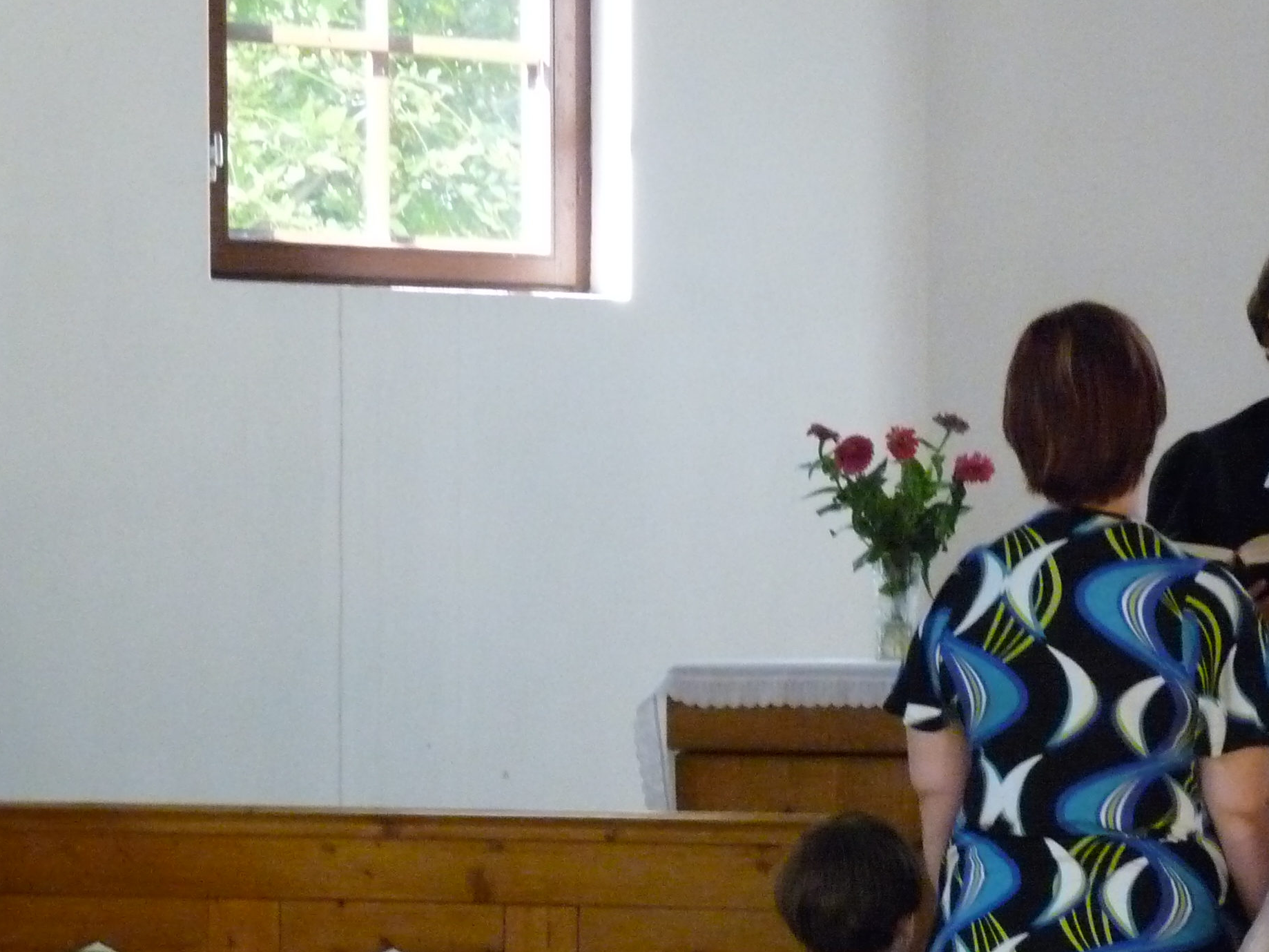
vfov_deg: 11.1
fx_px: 4875
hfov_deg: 14.8
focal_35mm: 133
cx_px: 953
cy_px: 861
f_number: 3.4
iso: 800
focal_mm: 11.9
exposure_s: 1/40
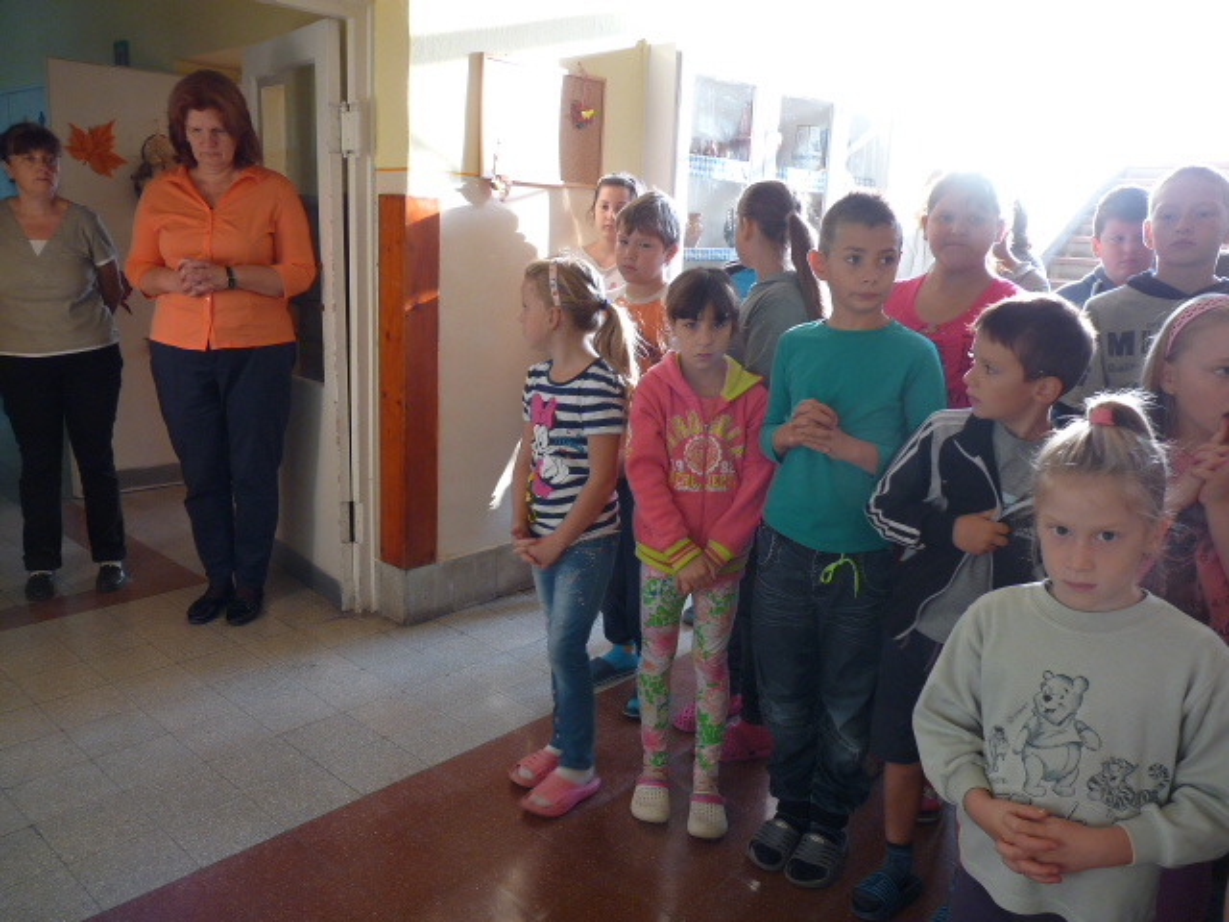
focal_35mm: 27
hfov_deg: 65.3
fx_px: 959
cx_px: 614
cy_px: 461
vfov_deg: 51.4
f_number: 2.8
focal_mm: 4.8
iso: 160
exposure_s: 1/30
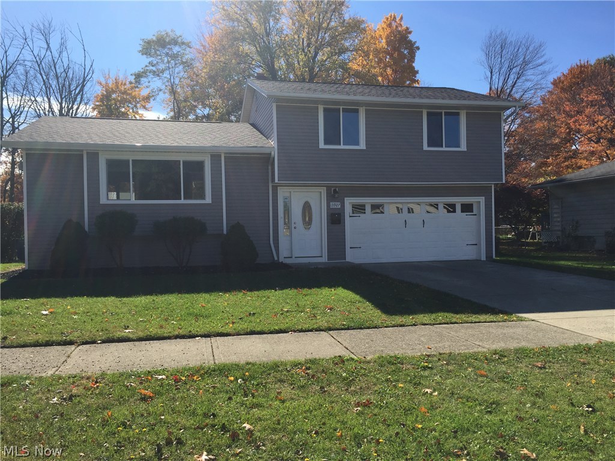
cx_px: 308
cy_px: 230
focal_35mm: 29
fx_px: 515
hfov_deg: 61.7
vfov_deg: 48.2
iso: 32
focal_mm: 4.15
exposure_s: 1/1647
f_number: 2.2
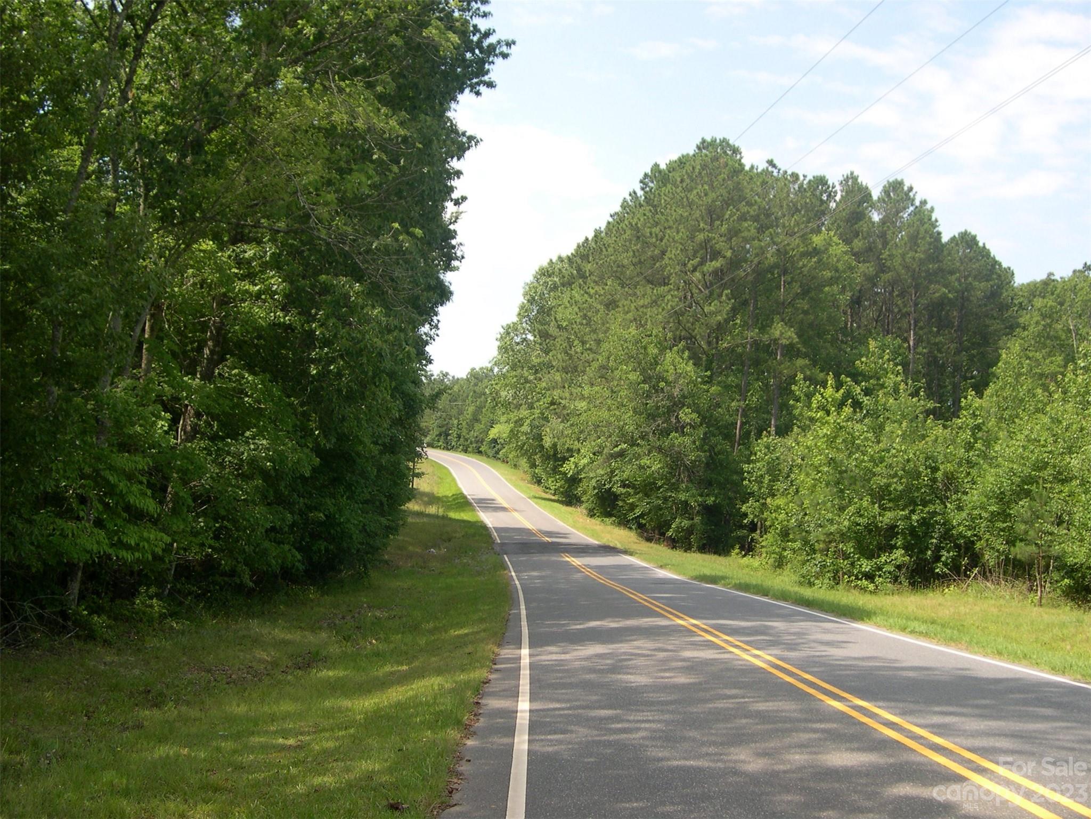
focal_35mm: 38
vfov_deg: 37.7
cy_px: 410
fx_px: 1198
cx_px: 546
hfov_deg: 49.0
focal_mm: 8
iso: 100
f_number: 2.8
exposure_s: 1/545
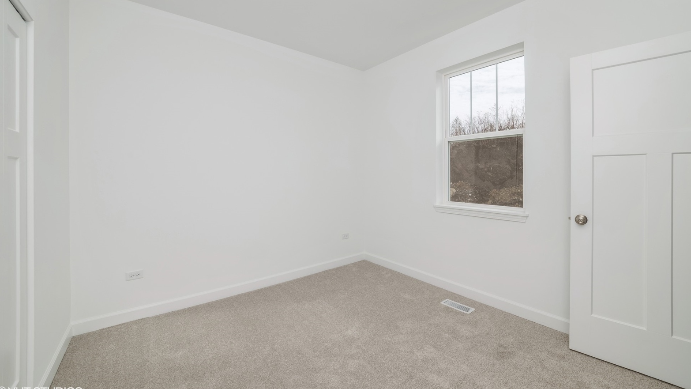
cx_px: 348
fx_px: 238
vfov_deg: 77.8
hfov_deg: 110.8
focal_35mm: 13
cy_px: 162
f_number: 10
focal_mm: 12
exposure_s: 1/100
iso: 100
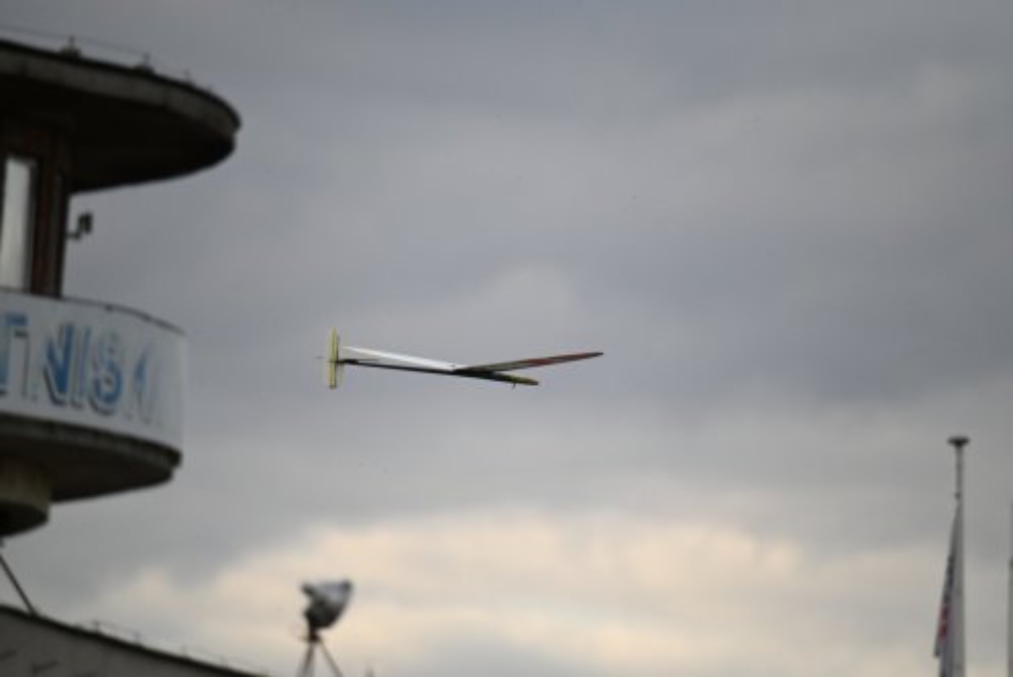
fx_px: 11262
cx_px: 506
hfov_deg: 5.2
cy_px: 338
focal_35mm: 400
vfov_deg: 3.4
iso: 1250
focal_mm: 400
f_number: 6.3
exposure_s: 1/4000
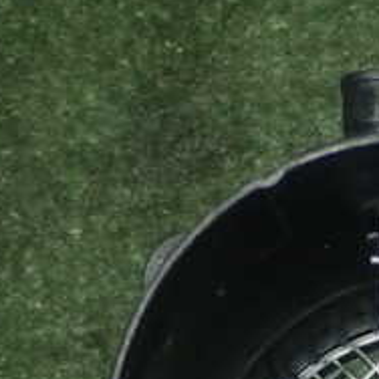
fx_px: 1883
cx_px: 413
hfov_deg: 11.3
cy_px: 395
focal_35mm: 152
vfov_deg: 11.4
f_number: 10
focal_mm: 9.65
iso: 800
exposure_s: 1/50
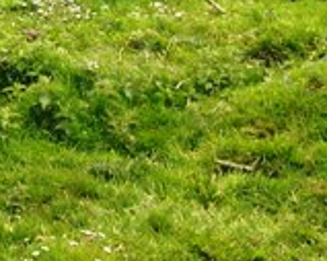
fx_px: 1664
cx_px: -39
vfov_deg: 8.9
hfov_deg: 11.1
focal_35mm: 172
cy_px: 35
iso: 64
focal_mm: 5.7
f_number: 5.6
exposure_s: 1/125
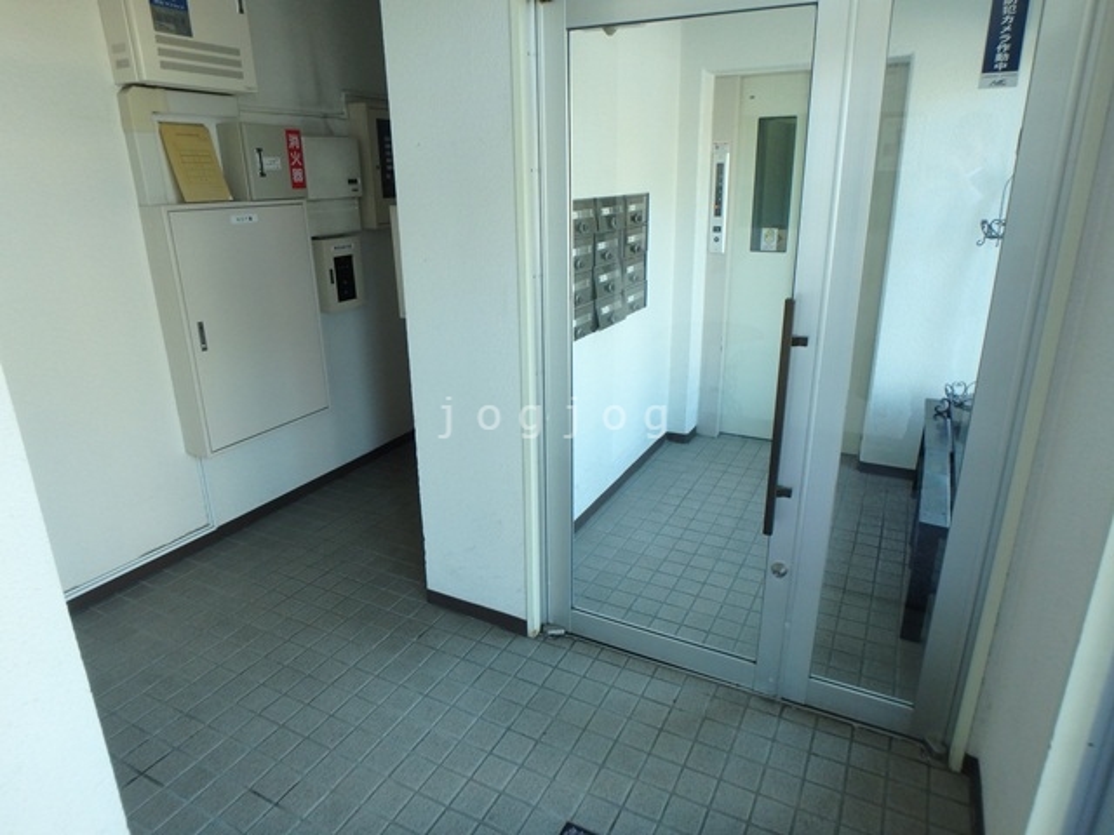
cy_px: 418
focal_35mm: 21
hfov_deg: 79.0
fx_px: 676
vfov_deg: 63.4
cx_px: 557
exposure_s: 1/40
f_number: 3.5
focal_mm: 3.7
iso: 200
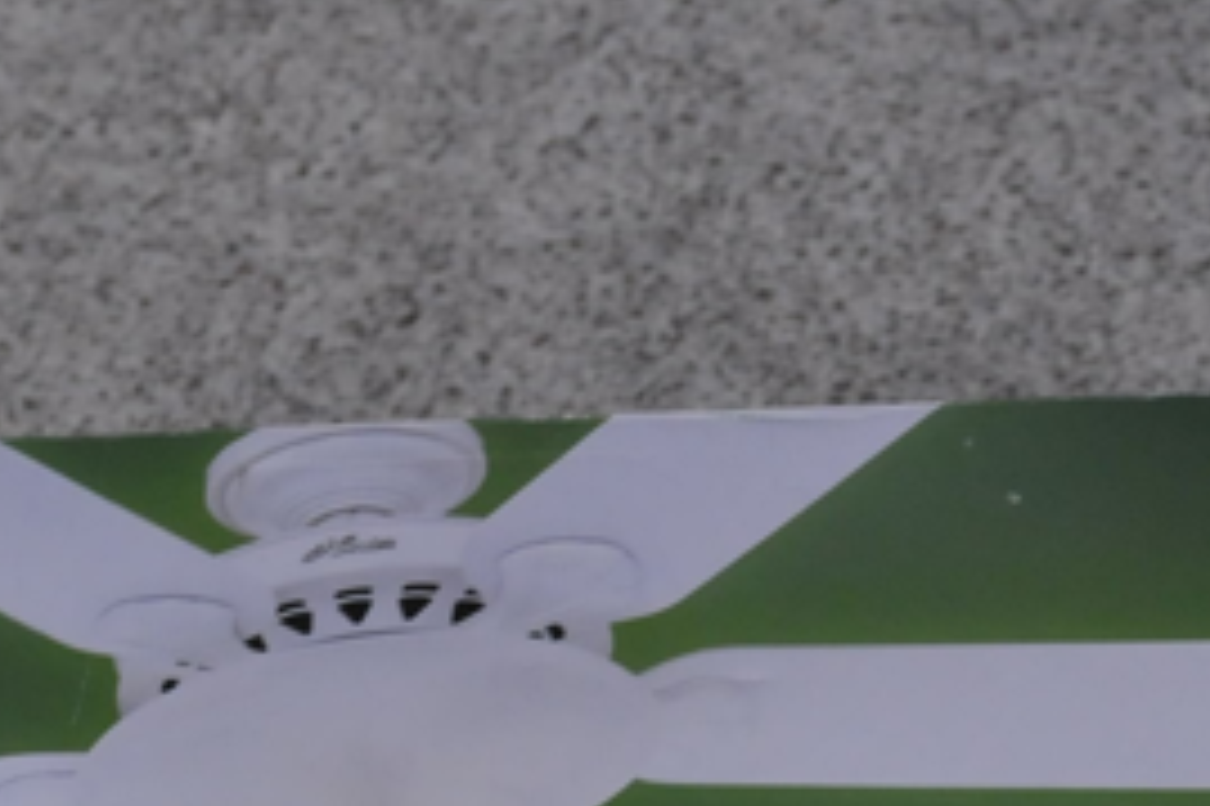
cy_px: 1198
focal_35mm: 136
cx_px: 918
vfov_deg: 9.8
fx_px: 4557
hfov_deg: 15.1
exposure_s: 1/30
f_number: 3.5
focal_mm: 27
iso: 1000
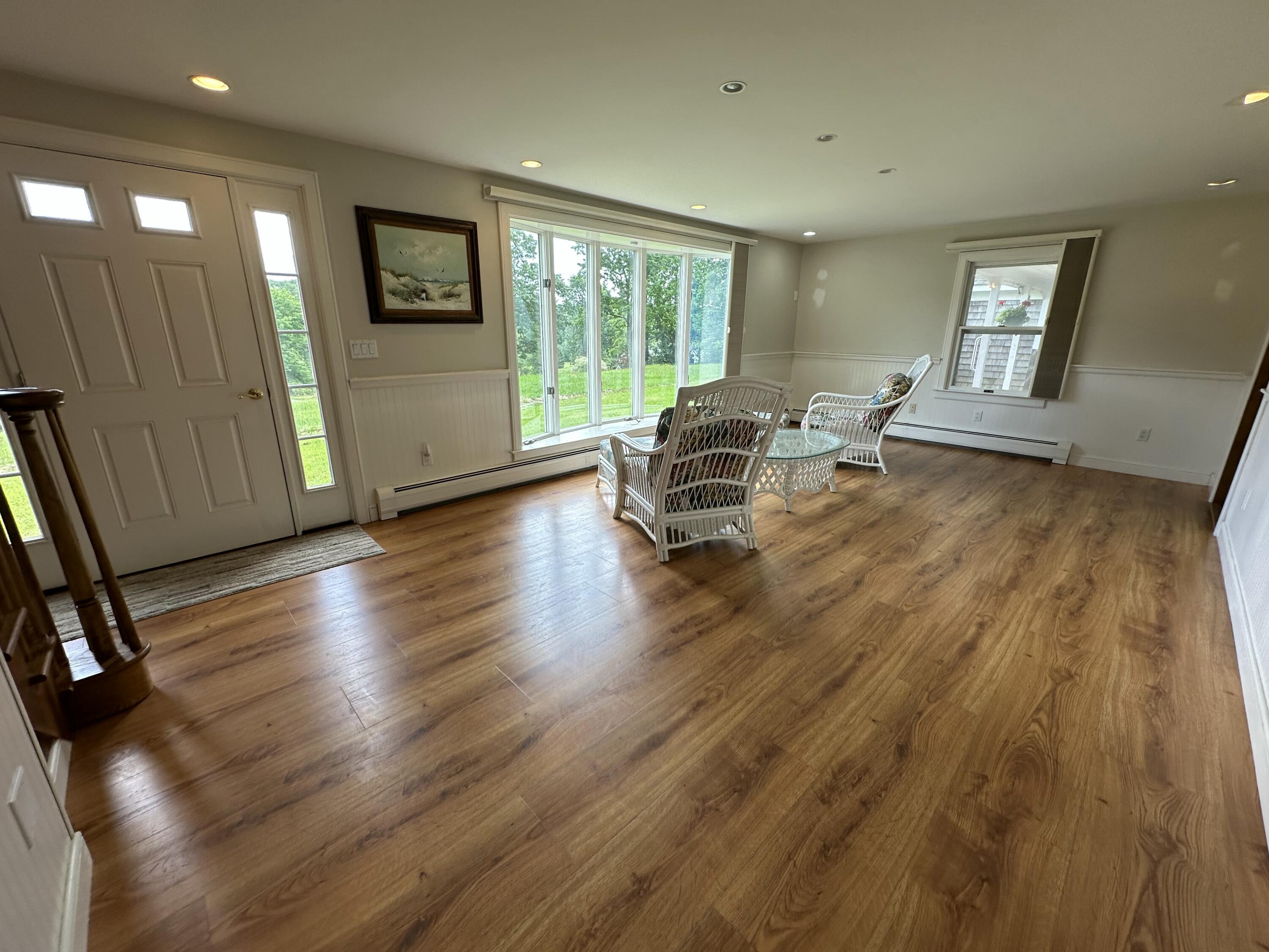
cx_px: 634
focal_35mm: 14
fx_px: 513
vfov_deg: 85.7
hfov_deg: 102.1
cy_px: 476
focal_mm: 2.22
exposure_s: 1/120
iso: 40
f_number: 2.2
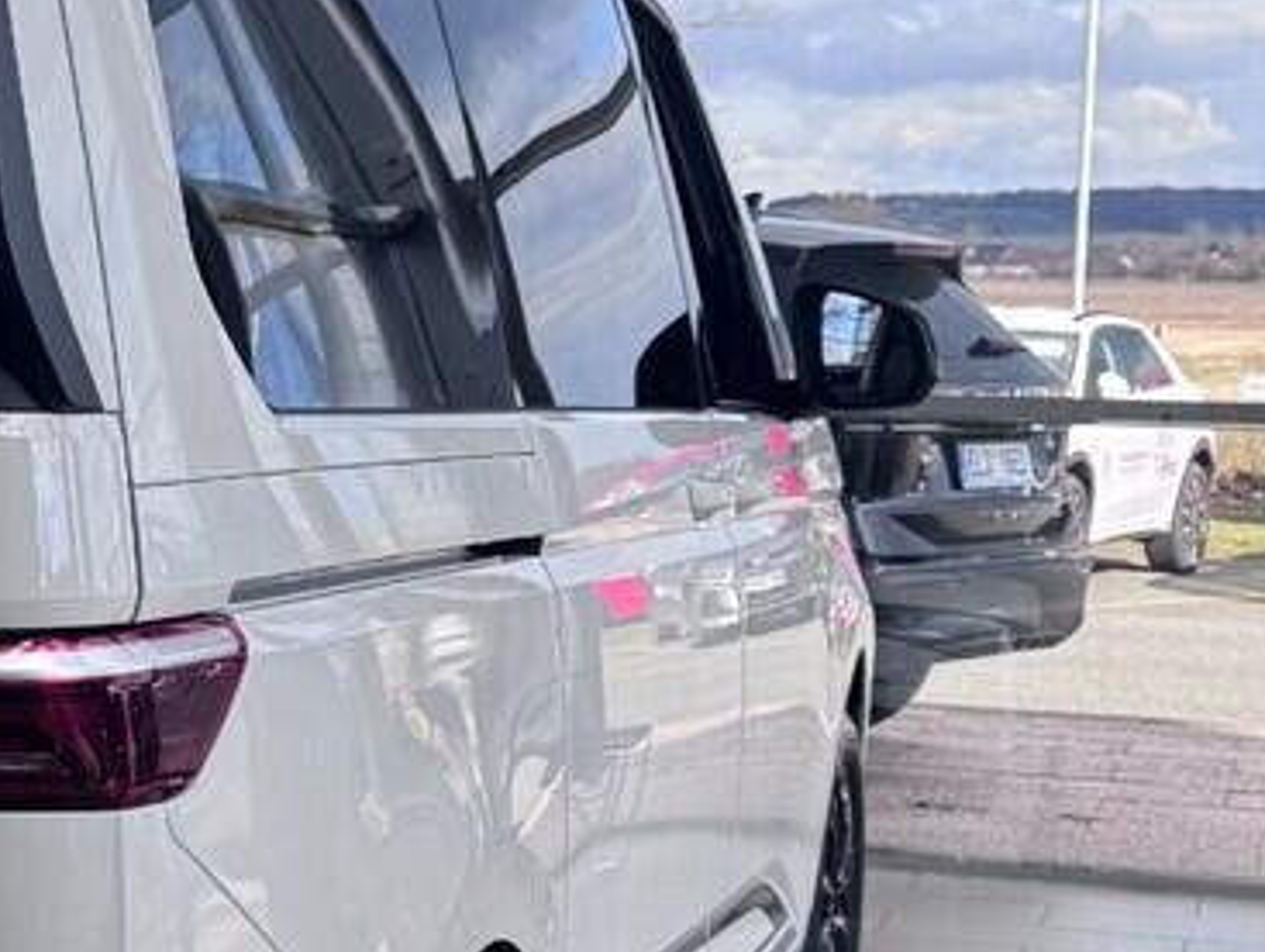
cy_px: 614
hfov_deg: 19.0
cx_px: -474
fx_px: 3438
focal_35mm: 94
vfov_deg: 15.7
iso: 80
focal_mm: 6.76
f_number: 1.78
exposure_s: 1/723
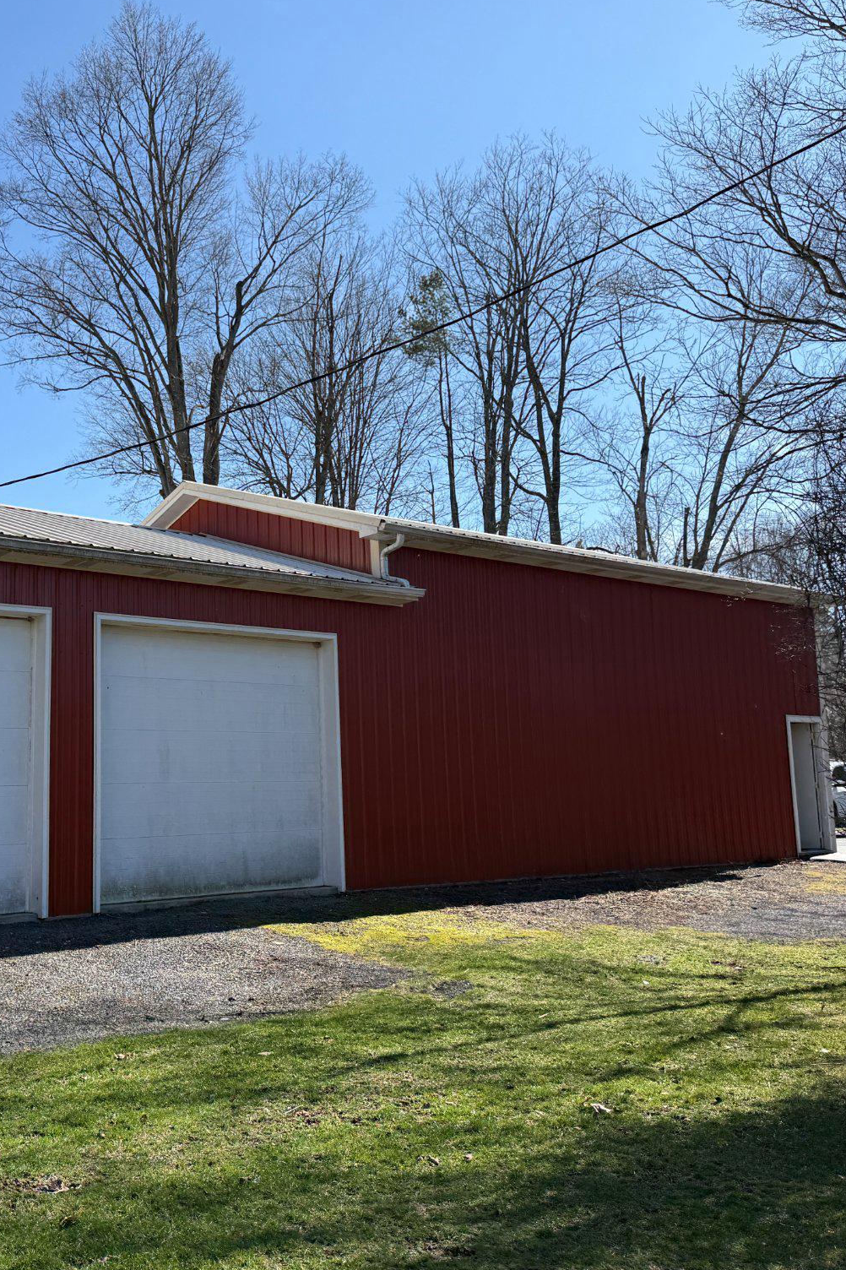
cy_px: 636
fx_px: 1199
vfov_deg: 55.8
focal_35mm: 34
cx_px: 247
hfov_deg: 38.2
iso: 80
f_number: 1.78
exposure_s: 1/3021
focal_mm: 6.76
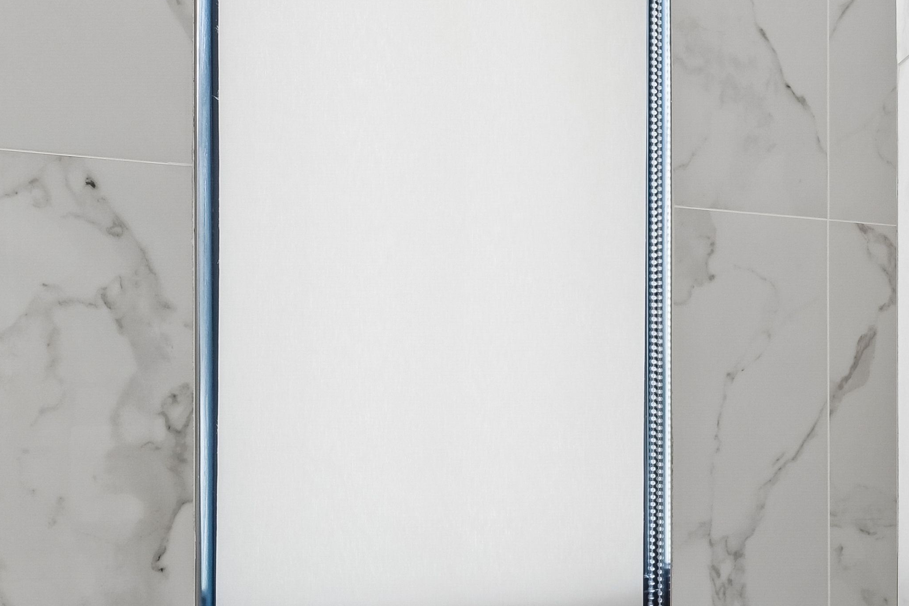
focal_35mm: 45
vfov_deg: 29.6
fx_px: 1136
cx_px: 1137
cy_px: 424
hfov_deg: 33.7
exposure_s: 1/15
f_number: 8
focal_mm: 8
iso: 125
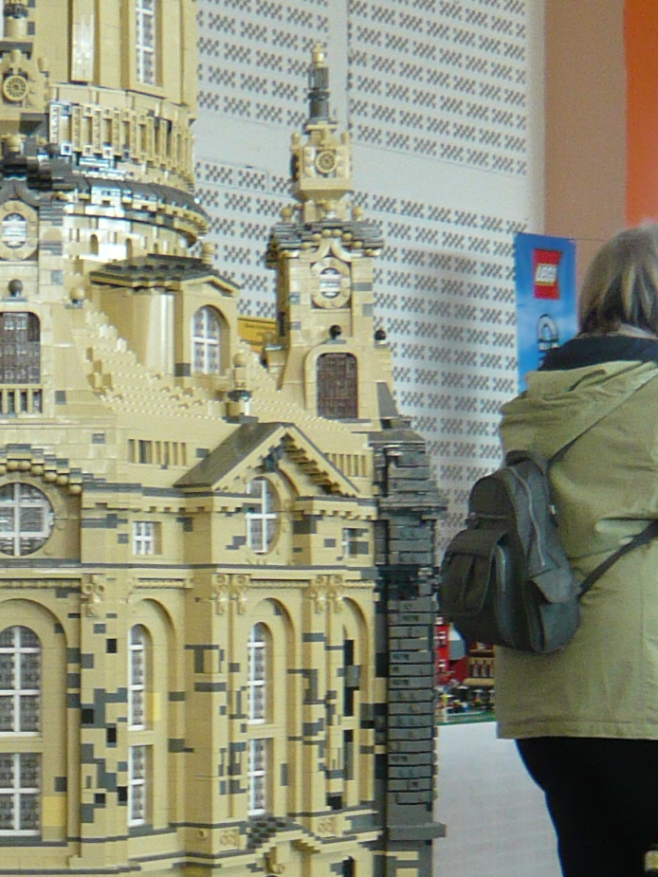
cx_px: -173
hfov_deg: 15.2
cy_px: 686
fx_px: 2357
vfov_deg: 20.9
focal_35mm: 93
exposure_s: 1/30
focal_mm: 4.6
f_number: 2.8
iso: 125
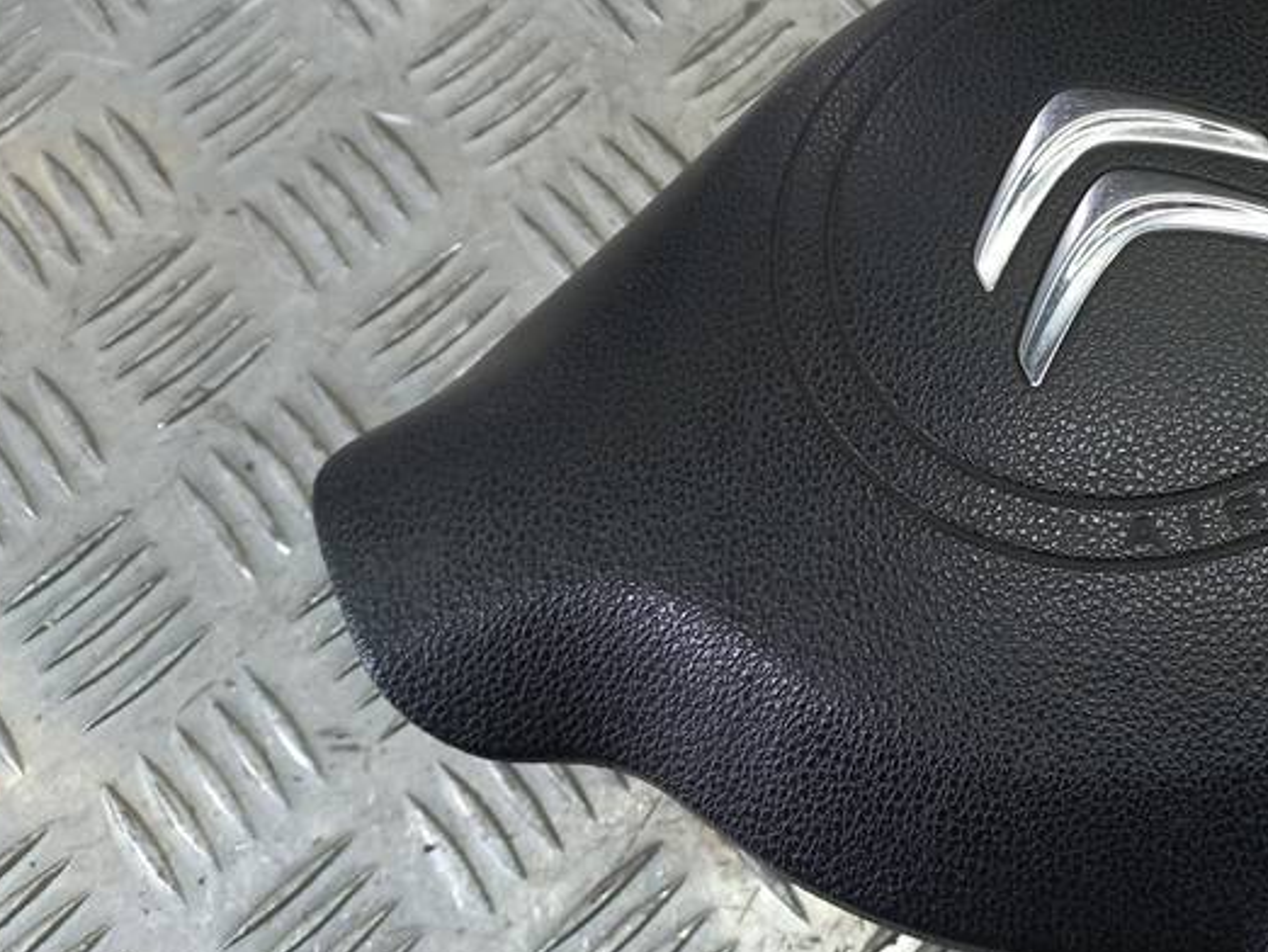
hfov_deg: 36.2
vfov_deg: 29.5
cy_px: 308
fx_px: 1796
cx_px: 1168
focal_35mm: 49
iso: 64
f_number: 1.8
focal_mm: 4.6
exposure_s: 1/50
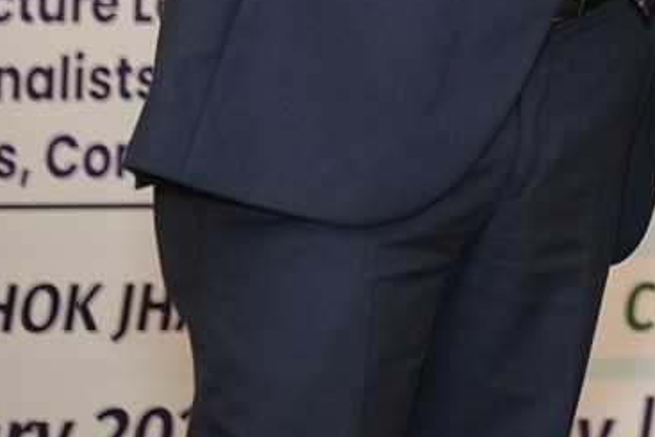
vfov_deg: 4.9
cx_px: 1264
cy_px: -416
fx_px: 4986
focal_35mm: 274
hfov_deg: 7.3
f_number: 2.8
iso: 2000
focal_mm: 62.9
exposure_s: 1/160
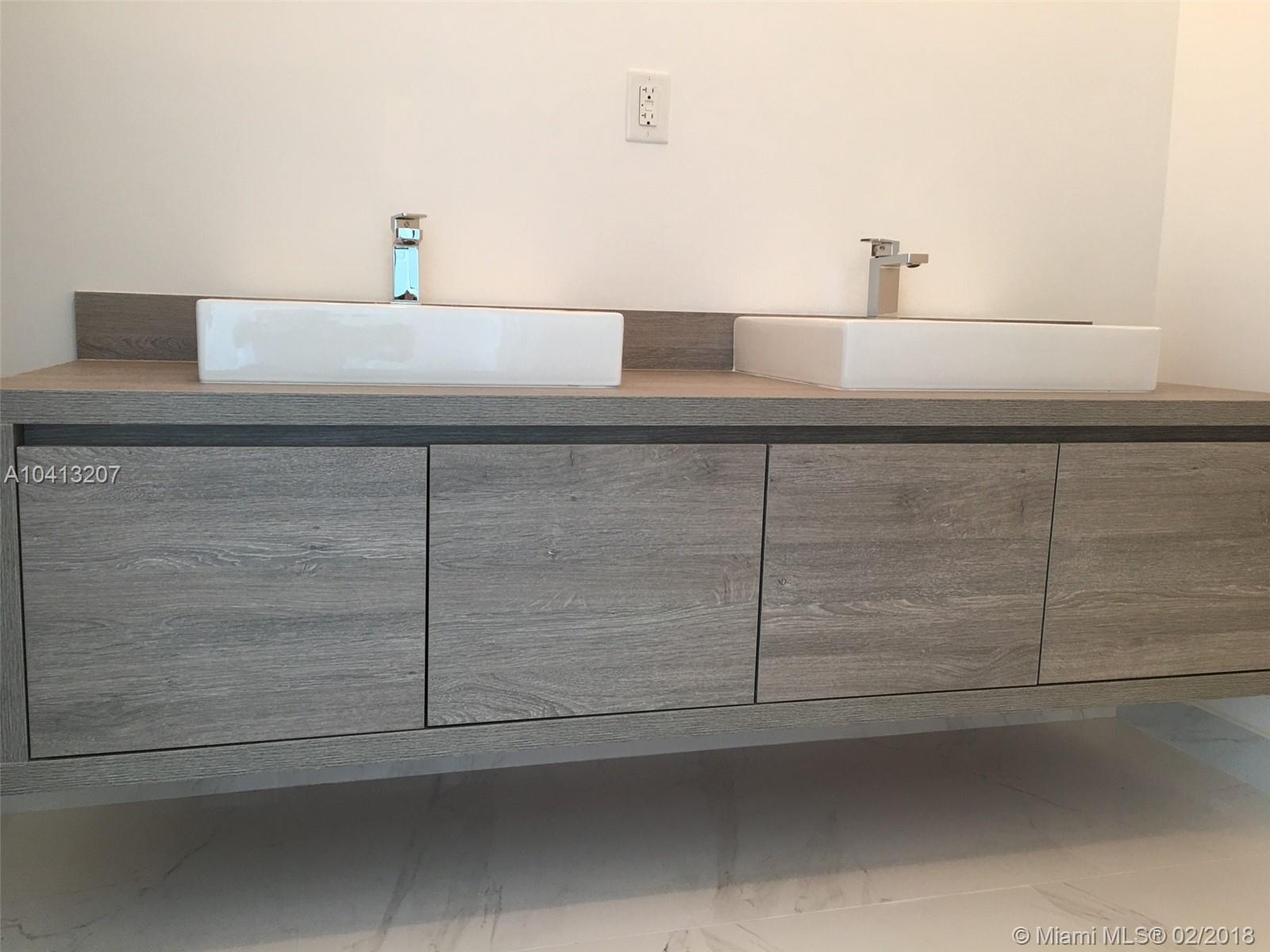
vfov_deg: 48.2
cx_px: 635
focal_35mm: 29
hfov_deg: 61.7
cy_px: 476
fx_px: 1064
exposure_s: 1/15
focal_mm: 4.15
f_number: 2.2
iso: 32
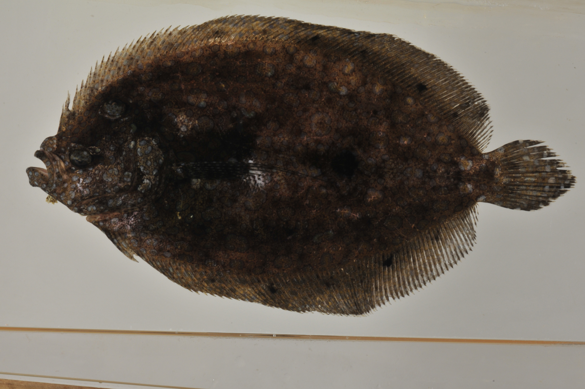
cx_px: 292
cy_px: 194
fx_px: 2556
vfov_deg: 8.7
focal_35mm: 158
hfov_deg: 13.1
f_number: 36
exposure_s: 1/60
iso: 200
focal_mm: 105
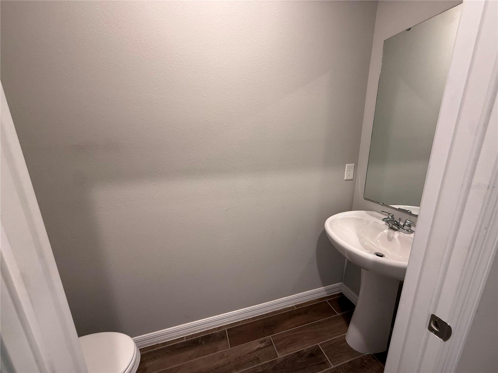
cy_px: 186
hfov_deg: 102.1
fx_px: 201
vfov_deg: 85.7
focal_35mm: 14
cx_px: 249
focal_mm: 2.22
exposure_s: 1/60
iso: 200
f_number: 2.2
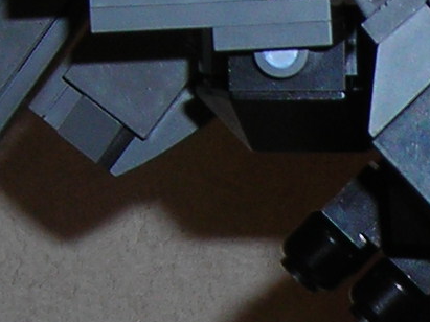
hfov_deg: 5.7
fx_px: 4309
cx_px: 635
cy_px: 668
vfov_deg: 4.2
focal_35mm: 347
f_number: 3.6
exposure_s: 1/60.1
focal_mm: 9.1
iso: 50
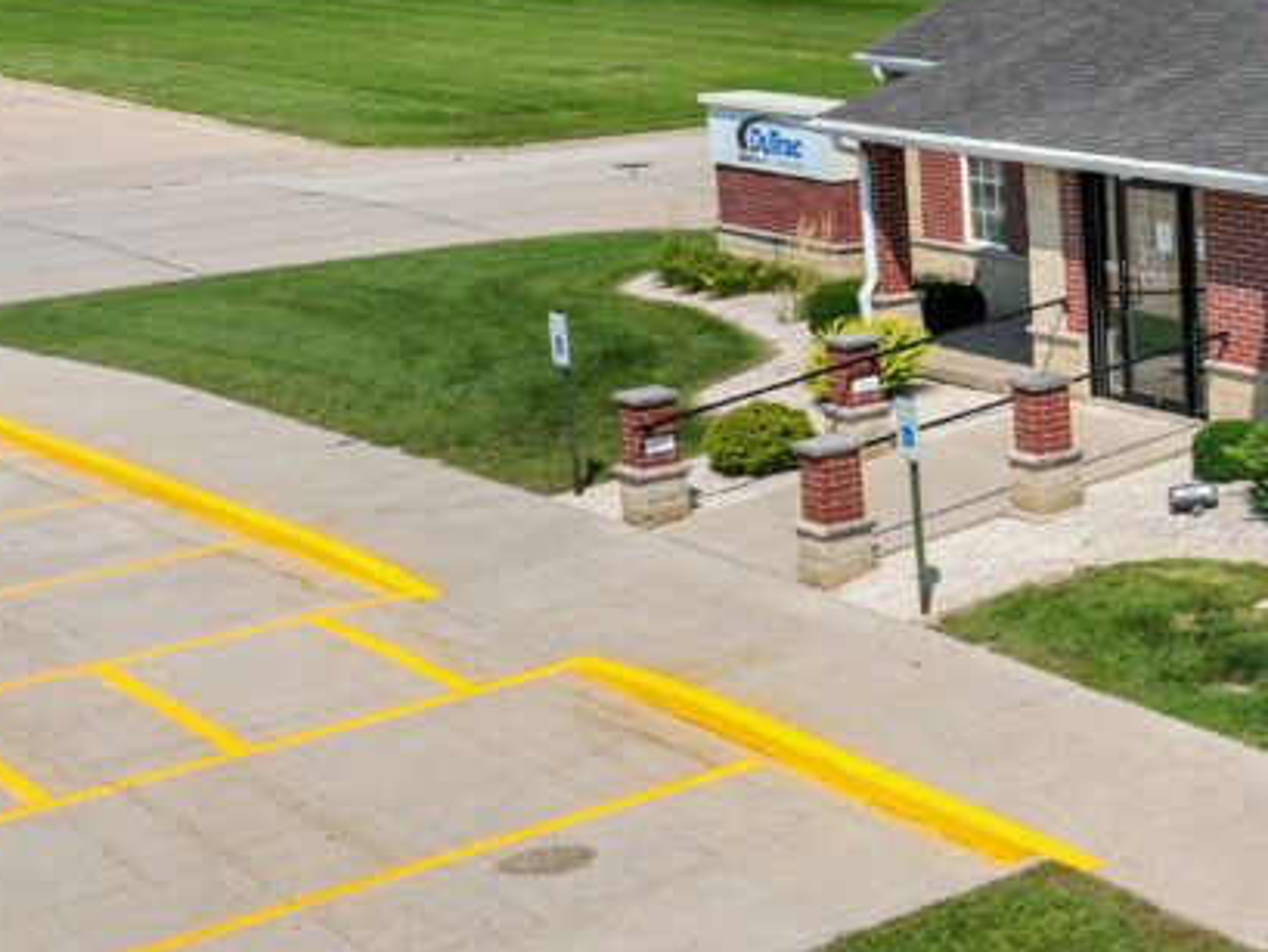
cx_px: 1702
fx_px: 2492
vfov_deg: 21.5
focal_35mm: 68
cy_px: 318
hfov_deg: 24.5
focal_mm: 12.29
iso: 100
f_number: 2.8
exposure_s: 1/2000
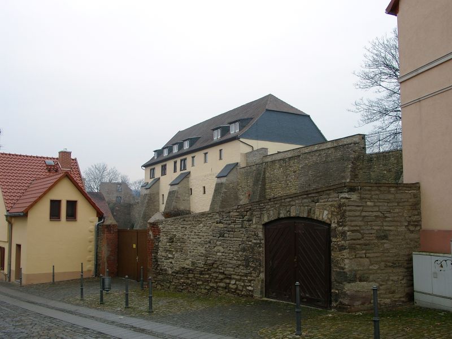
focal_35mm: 34
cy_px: 170
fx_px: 444
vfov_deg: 41.8
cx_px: 226
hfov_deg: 54.0
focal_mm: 7.13
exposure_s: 1/130
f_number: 4
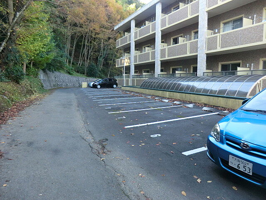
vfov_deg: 56.8
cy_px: 100
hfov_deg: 71.6
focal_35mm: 24
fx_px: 184
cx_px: 133
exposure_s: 1/60
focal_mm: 4.3
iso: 125
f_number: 3.2
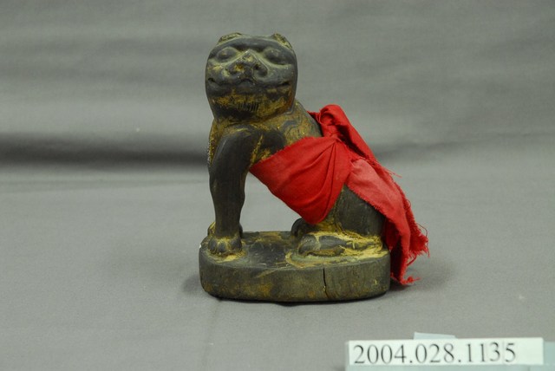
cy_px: 186
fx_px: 1620
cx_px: 278
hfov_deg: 19.4
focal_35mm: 105
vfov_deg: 13.1
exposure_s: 1/6
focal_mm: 70
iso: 1000
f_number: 8
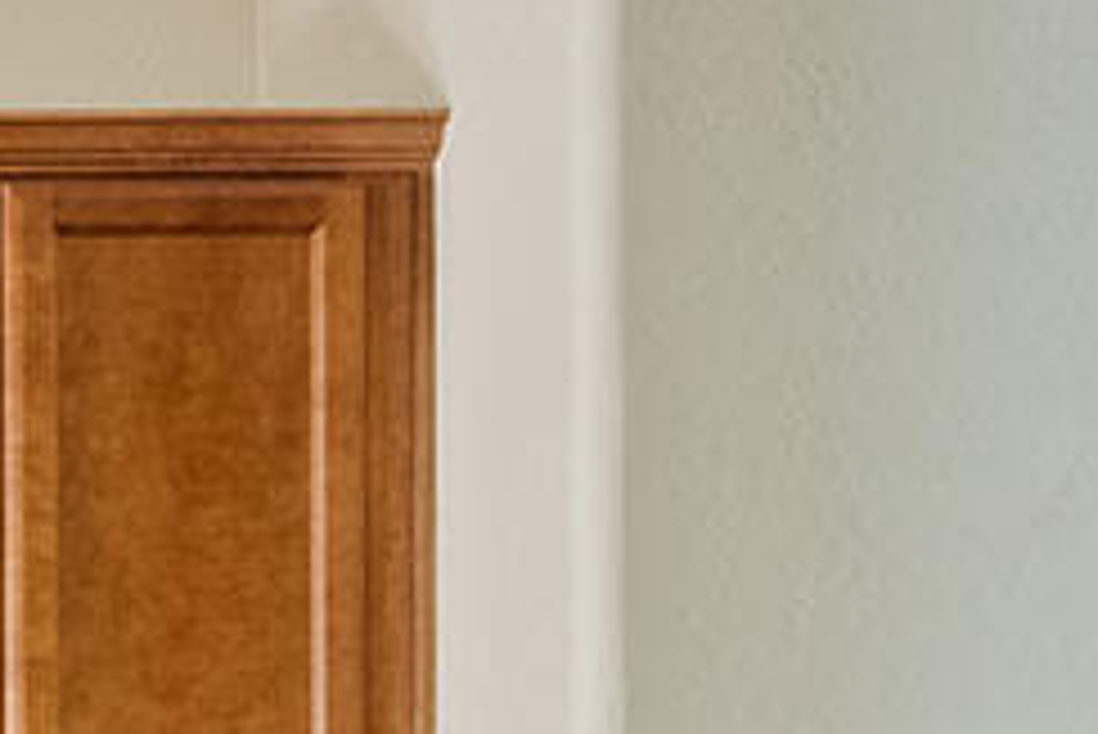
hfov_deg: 13.7
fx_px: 3601
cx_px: -1346
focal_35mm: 118
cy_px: 1241
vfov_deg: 11.0
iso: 400
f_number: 8
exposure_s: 1/2
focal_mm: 18
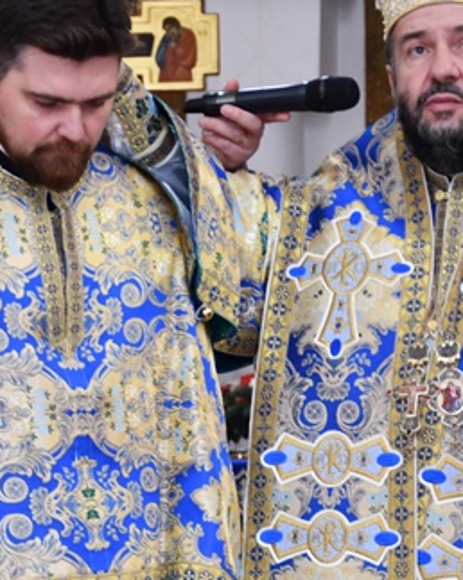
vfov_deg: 7.2
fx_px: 4595
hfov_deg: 5.8
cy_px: 380
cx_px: 217
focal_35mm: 268
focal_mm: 60
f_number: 5
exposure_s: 1/60
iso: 450
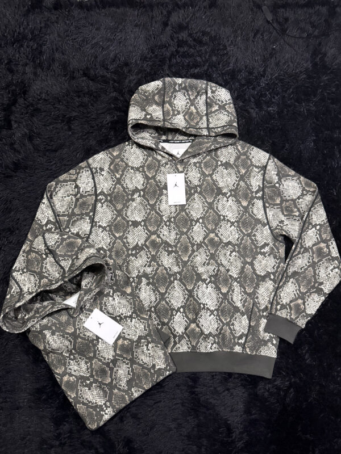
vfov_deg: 71.6
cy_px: 227
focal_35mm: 24
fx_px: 315
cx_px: 170
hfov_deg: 56.8
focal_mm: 6.76
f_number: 1.78
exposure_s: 1/44
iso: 800
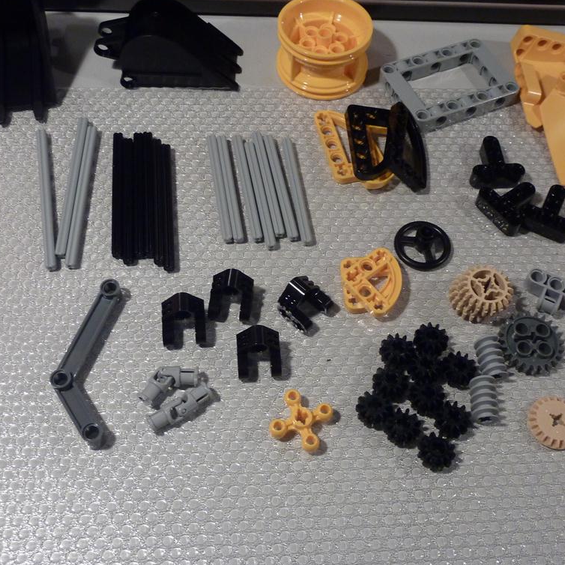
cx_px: 317
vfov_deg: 40.0
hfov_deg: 40.0
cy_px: 281
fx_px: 776
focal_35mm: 42
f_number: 3.5
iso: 250
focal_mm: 5.7
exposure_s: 1/30
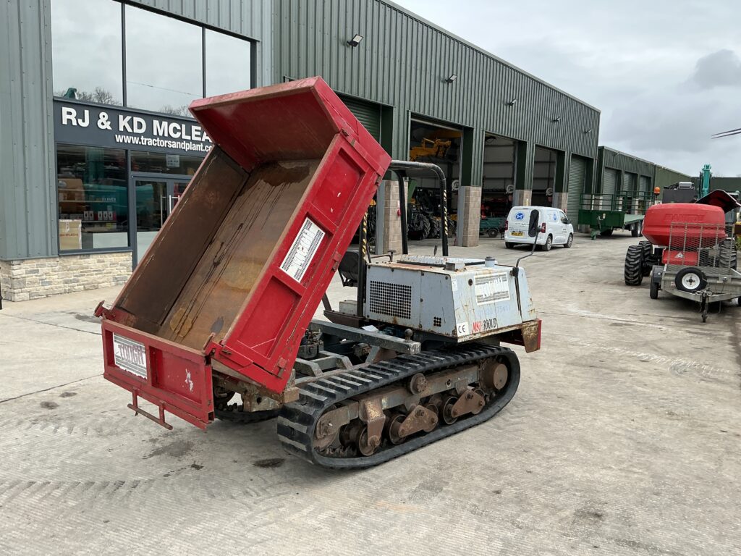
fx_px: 599
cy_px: 278
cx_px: 370
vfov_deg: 49.7
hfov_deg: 63.4
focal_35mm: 28
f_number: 1.8
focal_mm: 3
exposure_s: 1/545
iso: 25
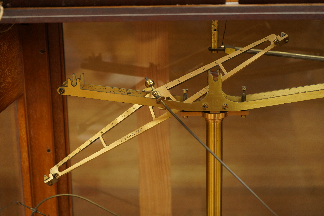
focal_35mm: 58
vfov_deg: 23.3
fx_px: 522
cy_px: 108
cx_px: 162
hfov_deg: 34.5
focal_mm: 58
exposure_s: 1/160
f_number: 5
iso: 4000
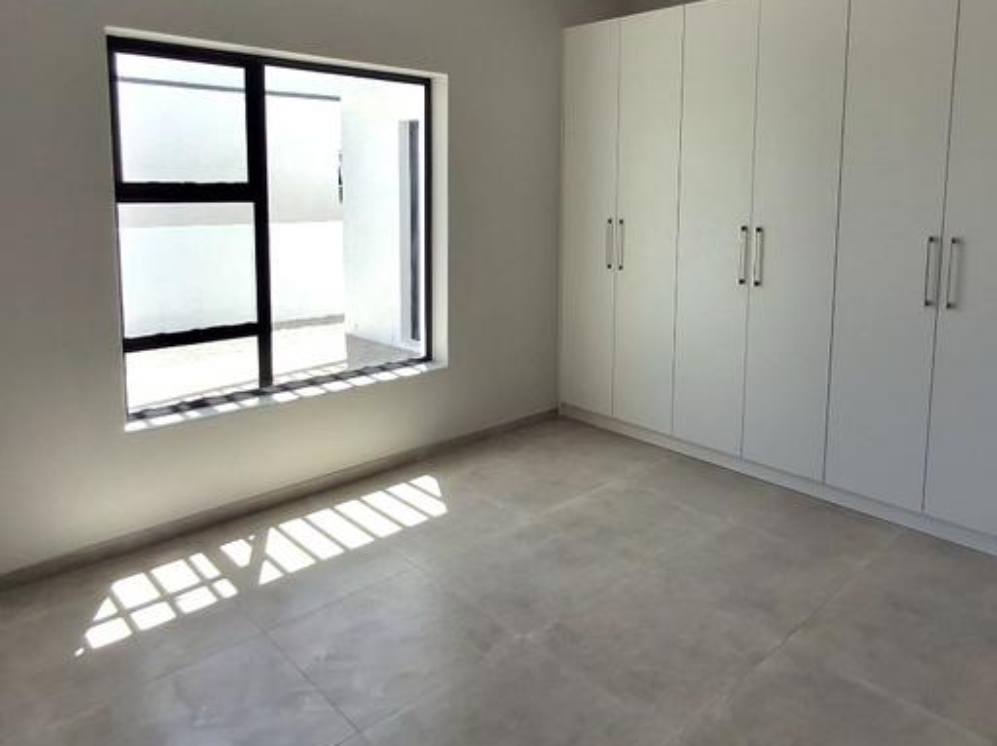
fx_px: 719
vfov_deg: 54.2
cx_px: 530
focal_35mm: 25
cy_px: 281
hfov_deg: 69.4
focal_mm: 1.64
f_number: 2.2
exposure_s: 1/909
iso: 40
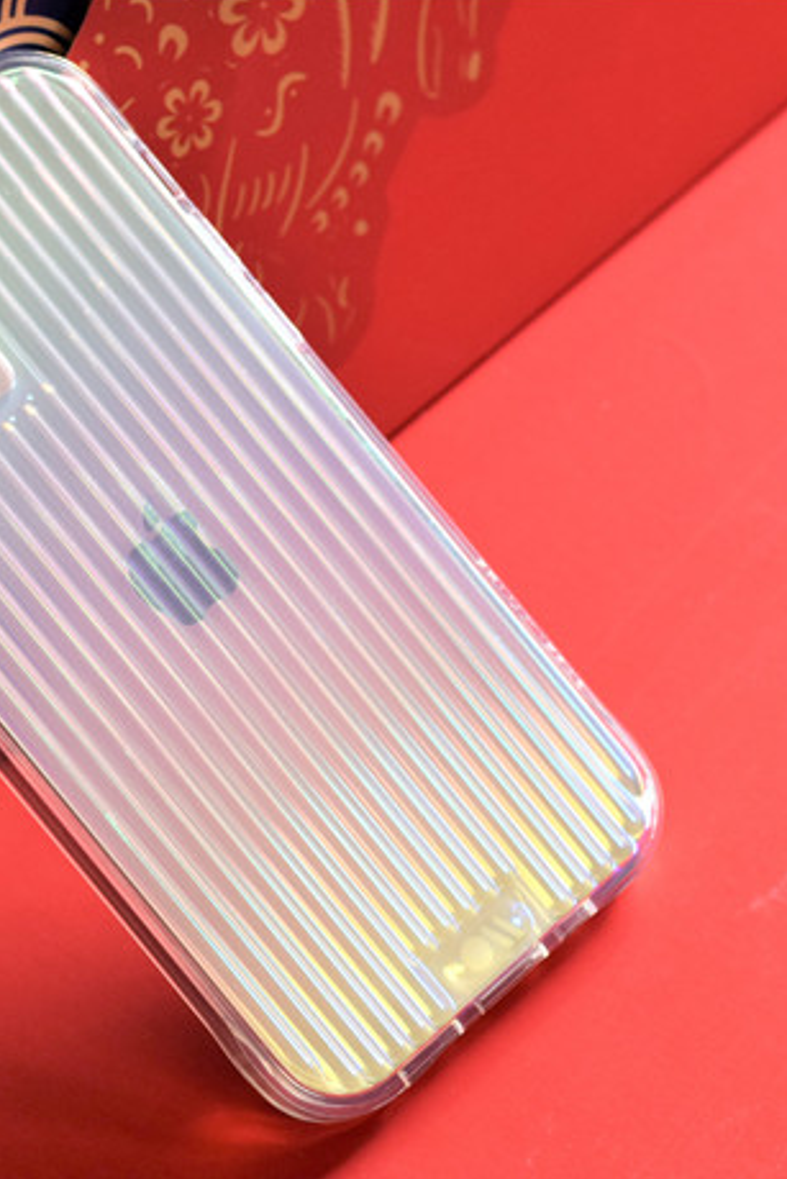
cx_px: 115
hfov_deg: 12.0
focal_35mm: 114
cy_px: 587
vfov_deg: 17.9
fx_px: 3735
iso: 800
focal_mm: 50
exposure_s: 1/100
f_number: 5
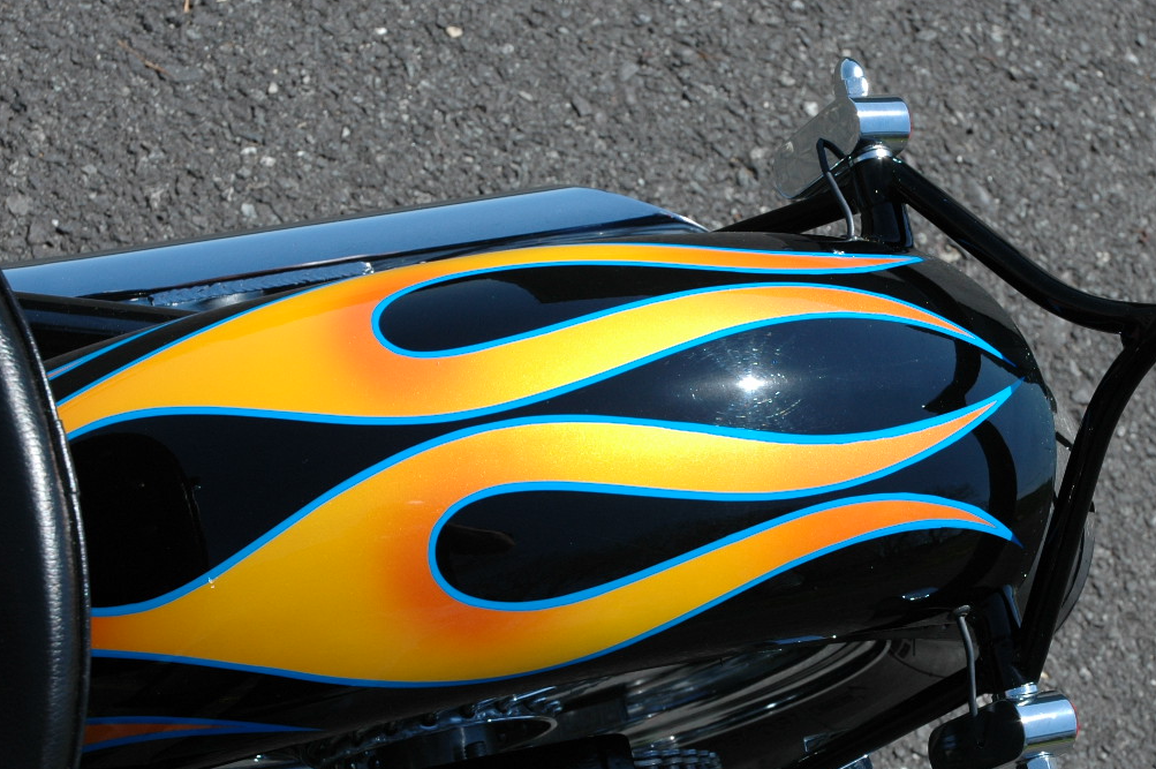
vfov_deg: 17.3
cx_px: 671
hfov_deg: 25.7
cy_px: 505
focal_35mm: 79
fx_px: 2527
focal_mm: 35
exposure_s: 1/320
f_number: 9
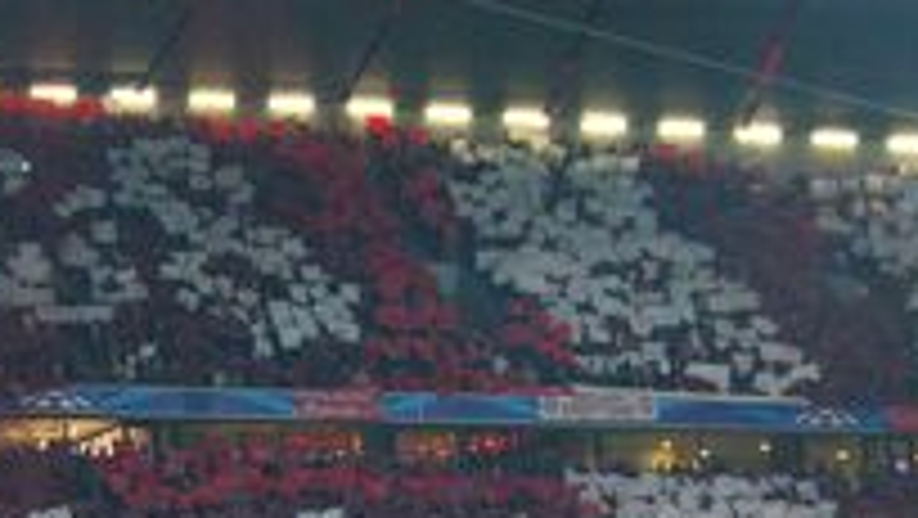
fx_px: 5334
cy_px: 635
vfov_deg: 5.5
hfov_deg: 9.8
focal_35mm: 219
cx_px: 135
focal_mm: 50
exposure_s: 1/60
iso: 1600
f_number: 6.7
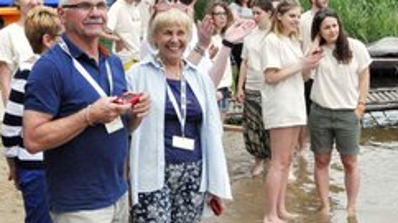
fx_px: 802
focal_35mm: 76
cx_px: 230
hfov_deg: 27.8
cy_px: 141
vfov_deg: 15.9
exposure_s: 1/1250
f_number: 16
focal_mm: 18
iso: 1600
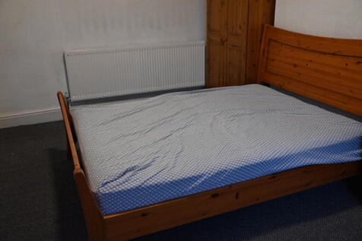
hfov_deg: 57.2
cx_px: 181
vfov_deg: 39.9
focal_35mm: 33
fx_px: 332
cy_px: 120
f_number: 4.8
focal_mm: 33
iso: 3200
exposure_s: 1/125
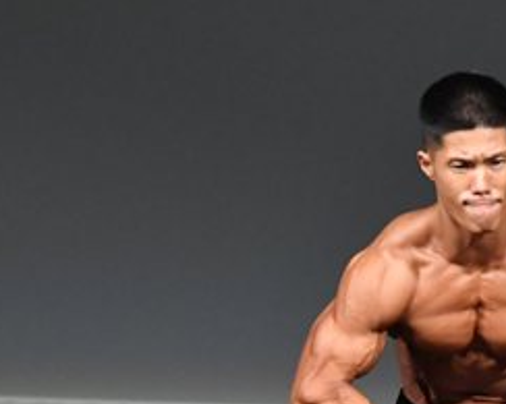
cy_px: 516
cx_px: 457
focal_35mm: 1116
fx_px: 16706
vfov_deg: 1.4
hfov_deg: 1.7
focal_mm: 250
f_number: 5.6
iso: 4000
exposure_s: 1/400
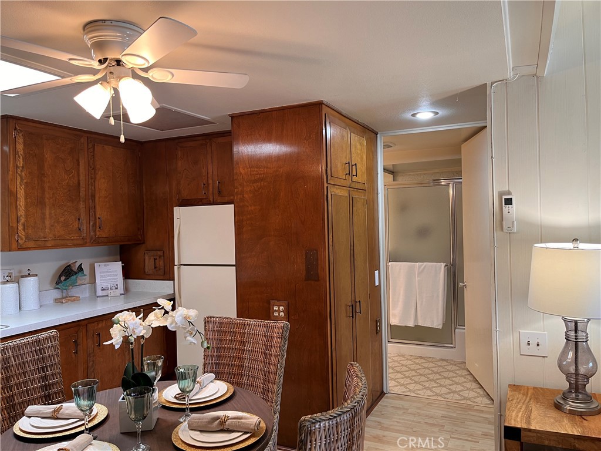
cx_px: 300
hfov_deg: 67.3
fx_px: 451
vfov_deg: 53.1
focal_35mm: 26
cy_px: 226
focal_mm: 5.1
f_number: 1.6
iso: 100
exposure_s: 1/60
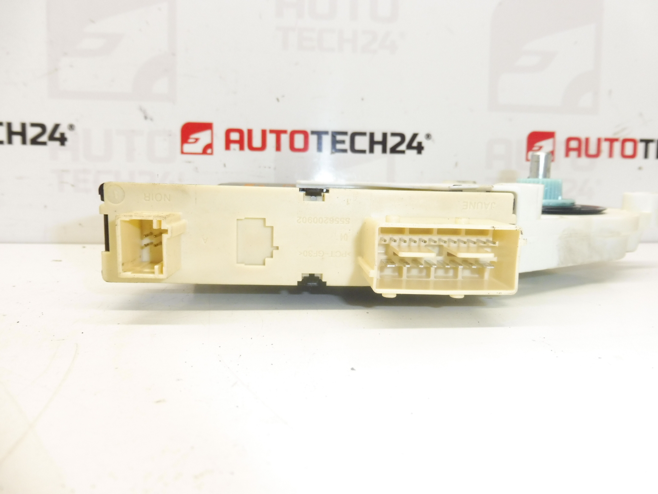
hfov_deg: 71.6
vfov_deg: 56.8
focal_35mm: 24
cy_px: 247
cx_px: 329
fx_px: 456
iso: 200
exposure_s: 1/60
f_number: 3.5
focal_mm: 4.3
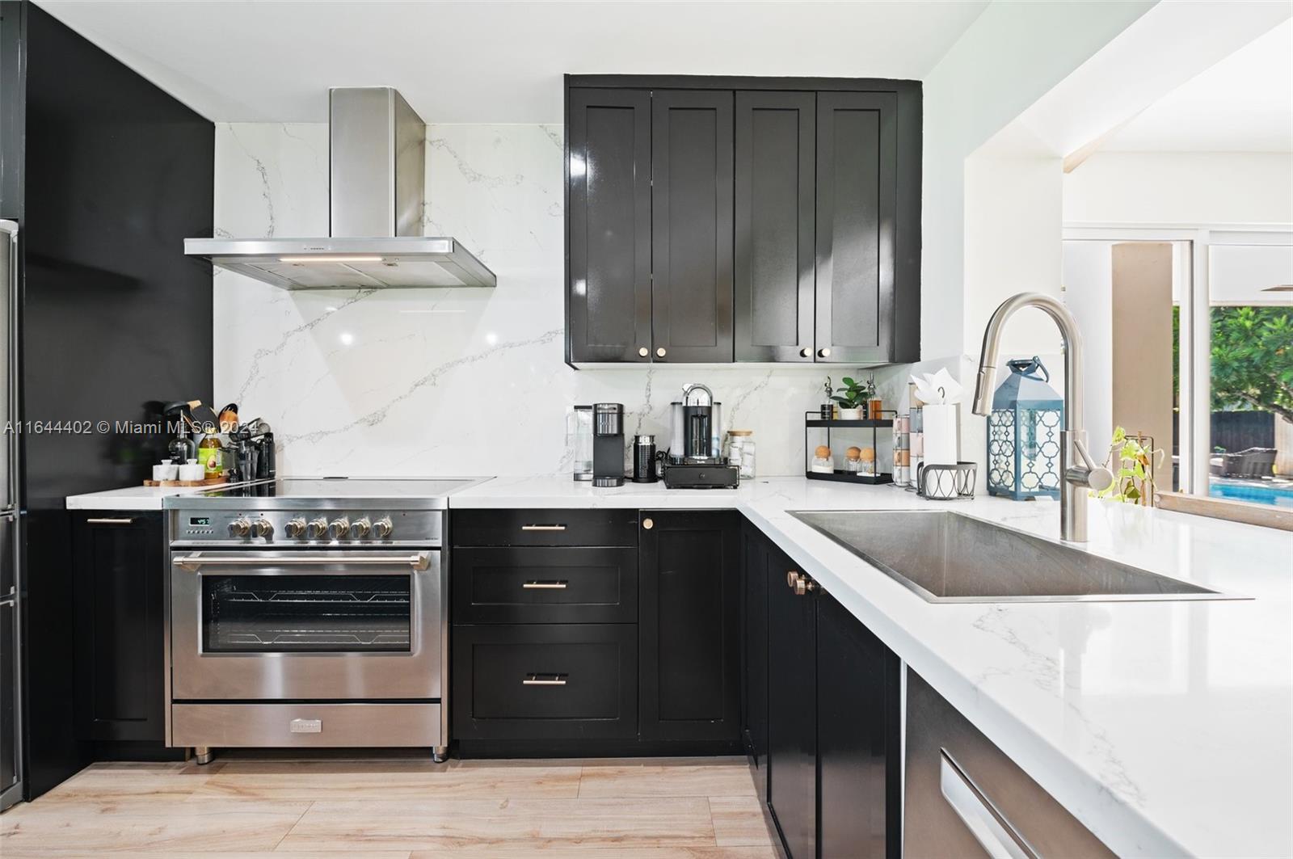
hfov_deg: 96.8
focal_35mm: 16
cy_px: 430
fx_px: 574
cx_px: 646
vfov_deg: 73.6
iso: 200
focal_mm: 16
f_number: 8
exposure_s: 1/2
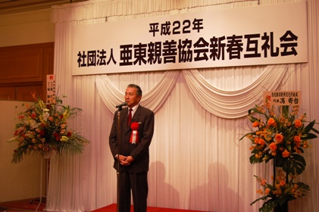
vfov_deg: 29.8
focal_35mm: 45
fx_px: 398
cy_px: 106
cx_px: 160
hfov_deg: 43.6
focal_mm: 30
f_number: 4.2
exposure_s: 1/50
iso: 400
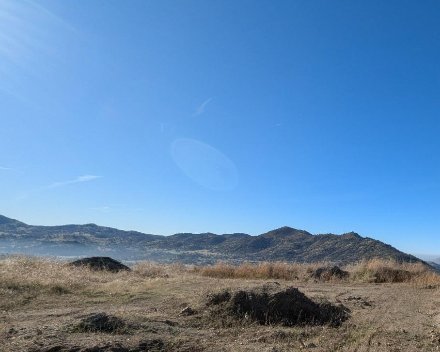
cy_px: 261
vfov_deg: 62.1
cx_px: 362
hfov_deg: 68.8
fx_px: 273
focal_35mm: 21
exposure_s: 1/2358
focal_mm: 1.95
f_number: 2.2
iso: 46
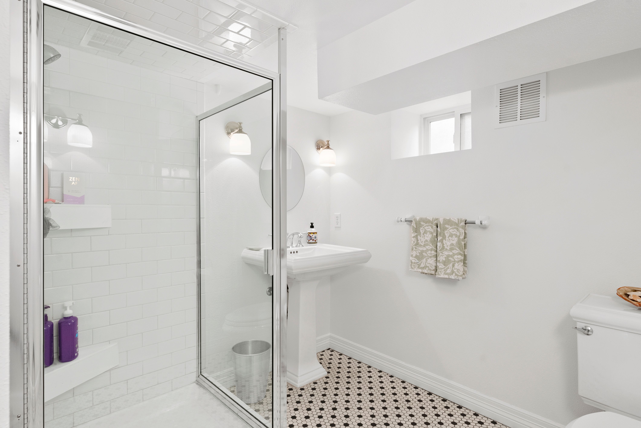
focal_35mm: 19
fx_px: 338
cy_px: 214
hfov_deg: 86.9
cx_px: 320
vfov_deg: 64.6
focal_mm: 19
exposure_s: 1/10
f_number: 8
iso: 800
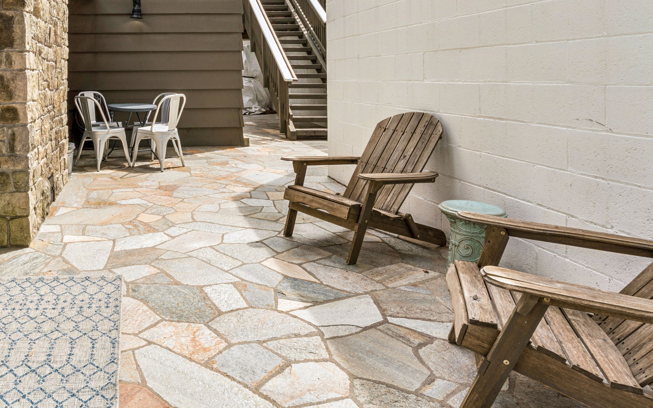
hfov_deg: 60.9
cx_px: 154
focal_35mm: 29
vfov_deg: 41.3
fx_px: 513
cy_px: 74
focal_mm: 17.5
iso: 100
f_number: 22
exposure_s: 1/10
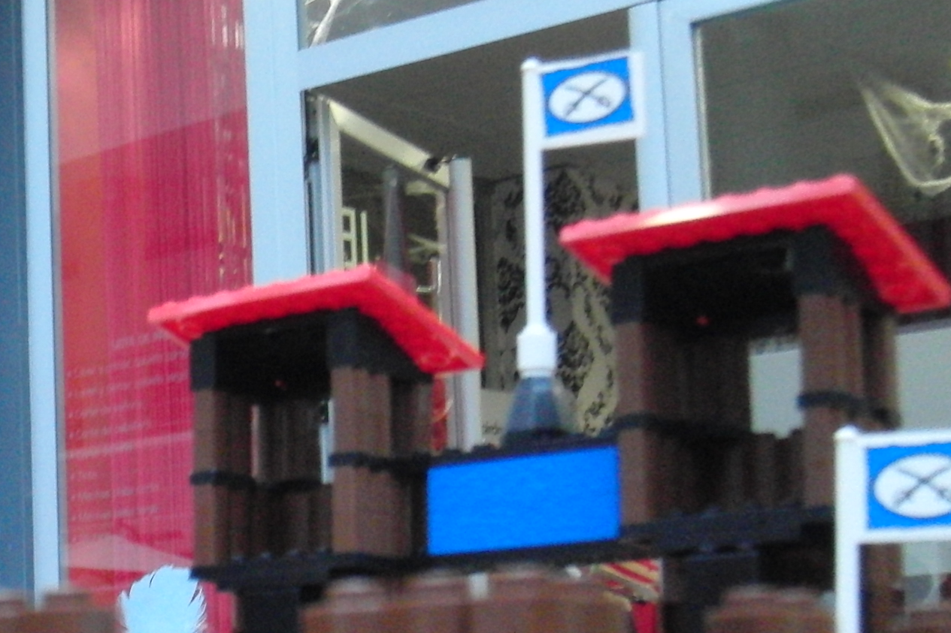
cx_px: -54
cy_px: 487
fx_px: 2324
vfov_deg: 15.4
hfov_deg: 22.1
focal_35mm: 88
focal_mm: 6.66
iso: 400
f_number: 3.9
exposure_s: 1/30
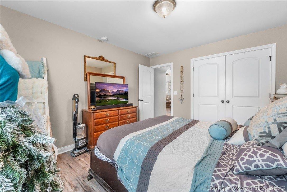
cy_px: 96
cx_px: 144
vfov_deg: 77.3
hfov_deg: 100.4
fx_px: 120
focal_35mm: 15
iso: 400
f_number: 11
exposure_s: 2
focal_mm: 10
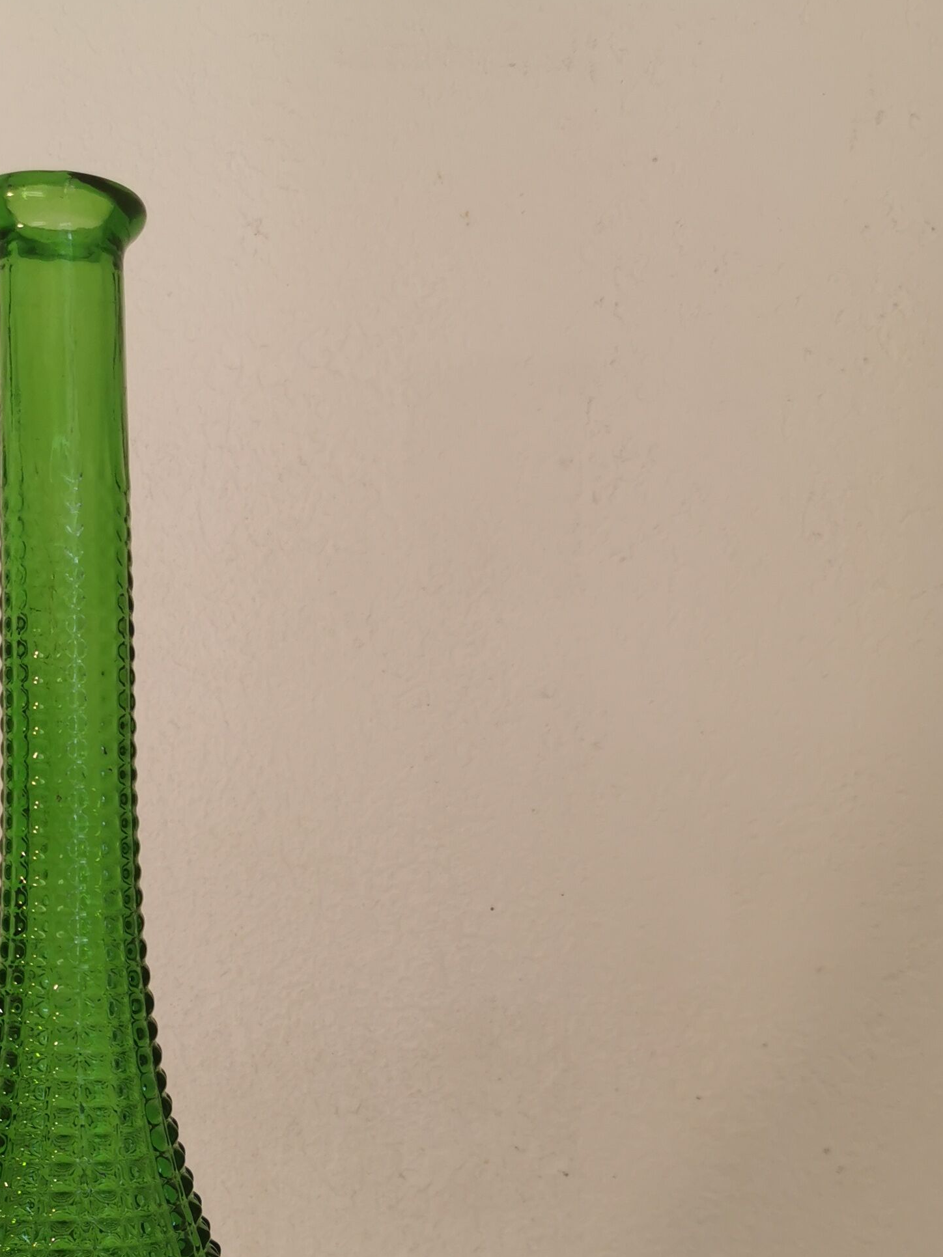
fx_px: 1853
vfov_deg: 35.5
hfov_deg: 28.5
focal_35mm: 51
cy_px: 1107
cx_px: 360
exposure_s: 1/116
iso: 50
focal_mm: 5.56
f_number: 1.6
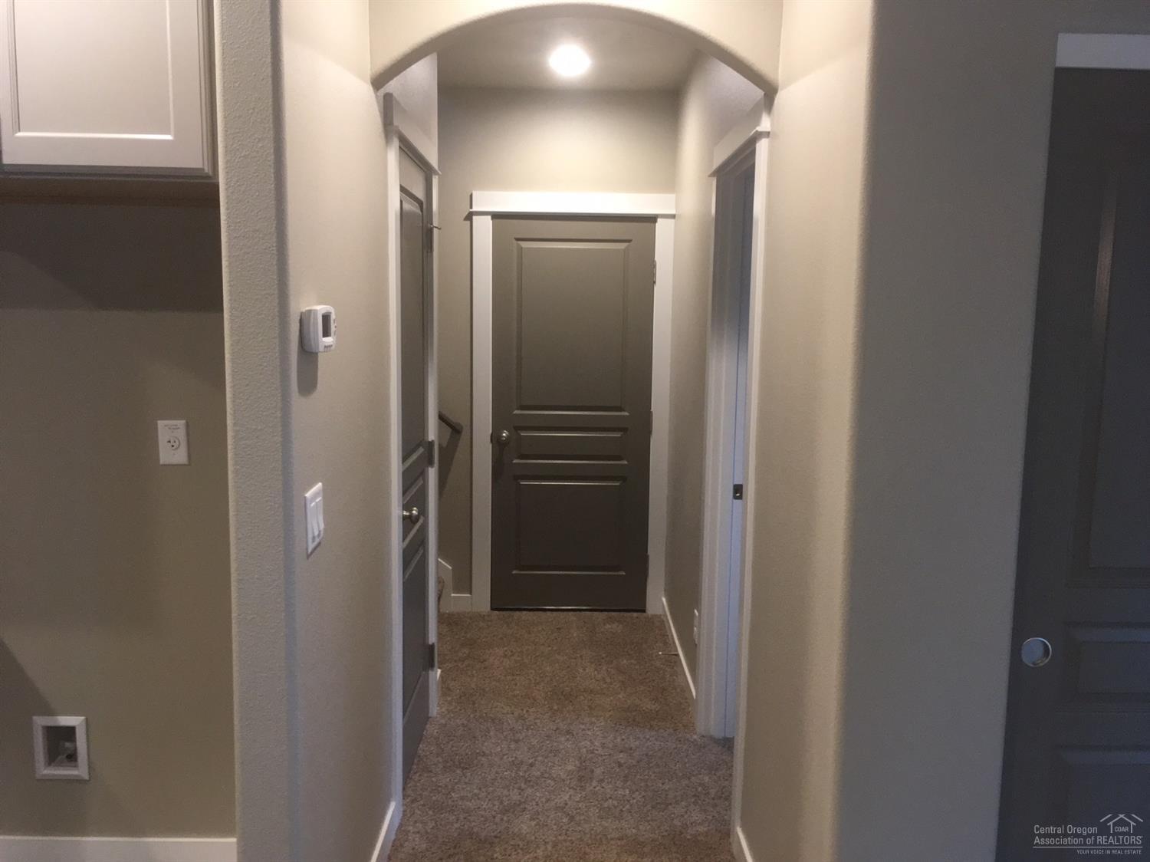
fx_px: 963
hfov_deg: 61.7
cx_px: 575
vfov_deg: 48.2
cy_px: 431
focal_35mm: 29
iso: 160
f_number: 2.2
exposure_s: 1/30
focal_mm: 4.15
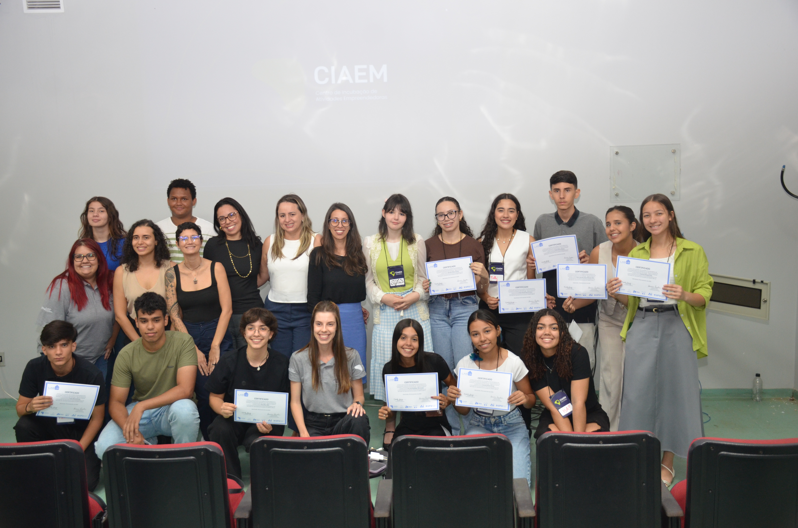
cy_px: 264
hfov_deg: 49.6
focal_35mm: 39
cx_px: 399
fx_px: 863
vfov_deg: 34.1
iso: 800
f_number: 4
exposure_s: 1/60
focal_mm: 26
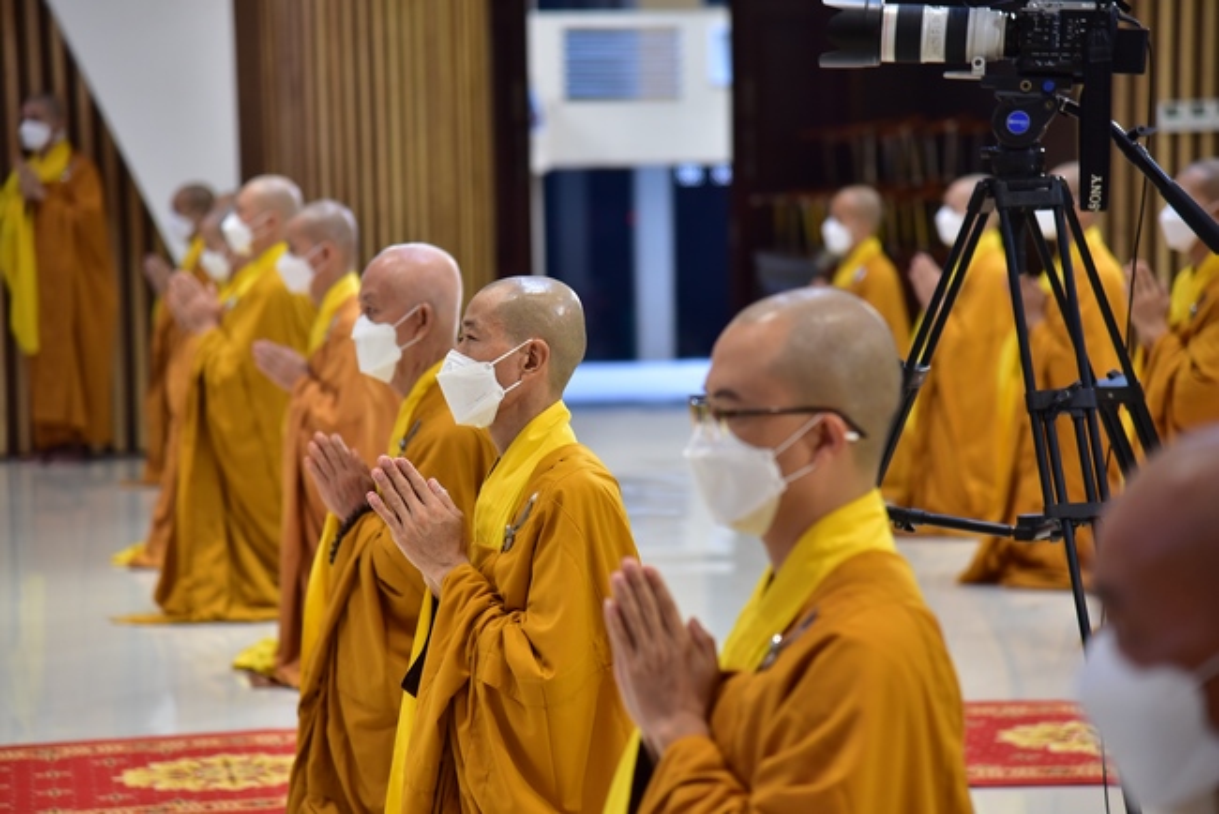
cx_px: 610
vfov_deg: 11.4
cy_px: 407
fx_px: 4065
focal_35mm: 120
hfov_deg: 17.1
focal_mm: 120
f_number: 4
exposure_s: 1/80
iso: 1250
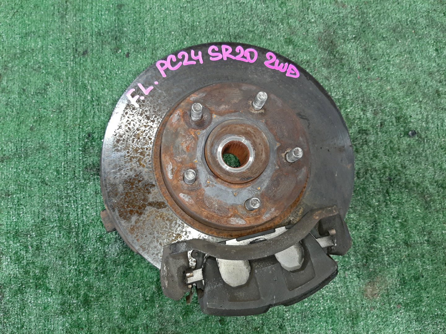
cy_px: 167
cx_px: 223
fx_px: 335
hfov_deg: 67.3
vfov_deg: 53.1
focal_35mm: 26
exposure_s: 1/50
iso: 175
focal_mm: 3.93
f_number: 1.7
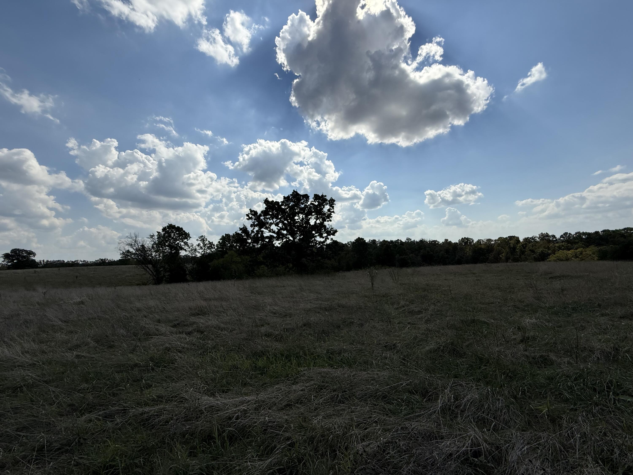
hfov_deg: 102.1
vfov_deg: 85.7
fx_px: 256
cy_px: 238
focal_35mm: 14
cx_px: 316
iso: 50
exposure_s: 1/6173
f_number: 2.2
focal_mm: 2.22
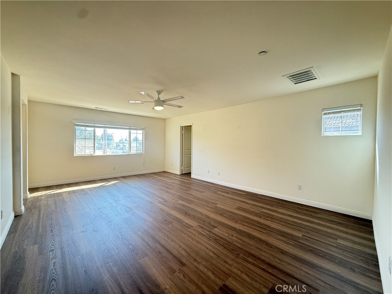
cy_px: 147
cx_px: 196
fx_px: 159
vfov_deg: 85.7
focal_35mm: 14
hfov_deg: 102.1
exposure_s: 1/120
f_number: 2.2
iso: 400
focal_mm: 2.22
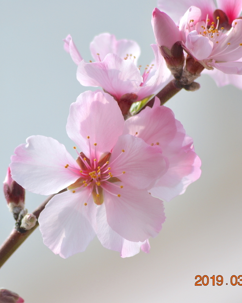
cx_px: 82
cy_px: 151
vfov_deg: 3.0
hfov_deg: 2.4
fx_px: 5697
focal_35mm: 636
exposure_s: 1/1250
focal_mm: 300
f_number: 6.3
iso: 400
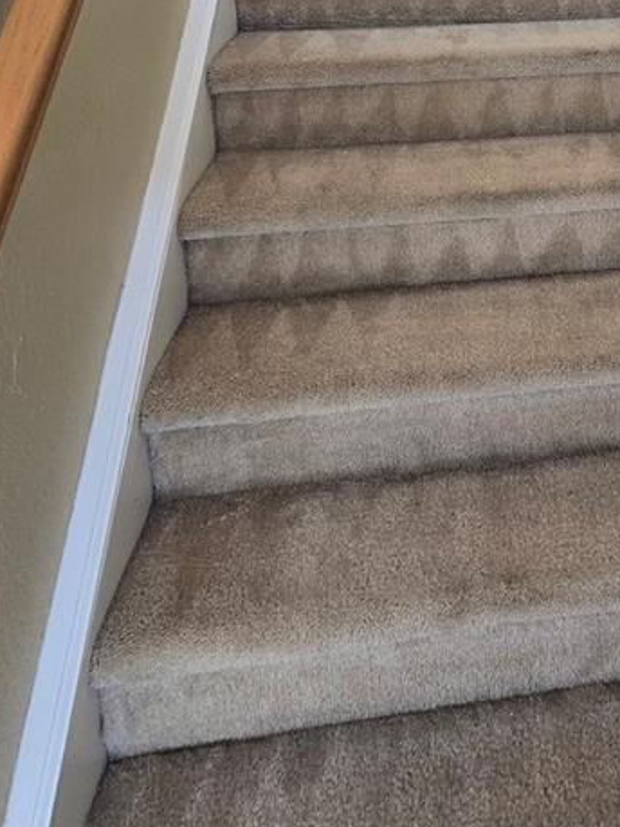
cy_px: -34
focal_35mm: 34
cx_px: 586
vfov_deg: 44.3
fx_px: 812
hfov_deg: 38.2
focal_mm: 2.2
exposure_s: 1/60
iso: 200
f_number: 2.2
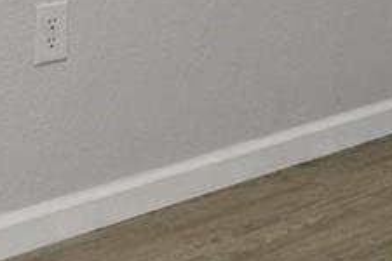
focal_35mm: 149
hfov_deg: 13.0
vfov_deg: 8.5
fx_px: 1622
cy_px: -336
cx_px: 594
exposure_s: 1/3
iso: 320
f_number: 8
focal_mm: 14
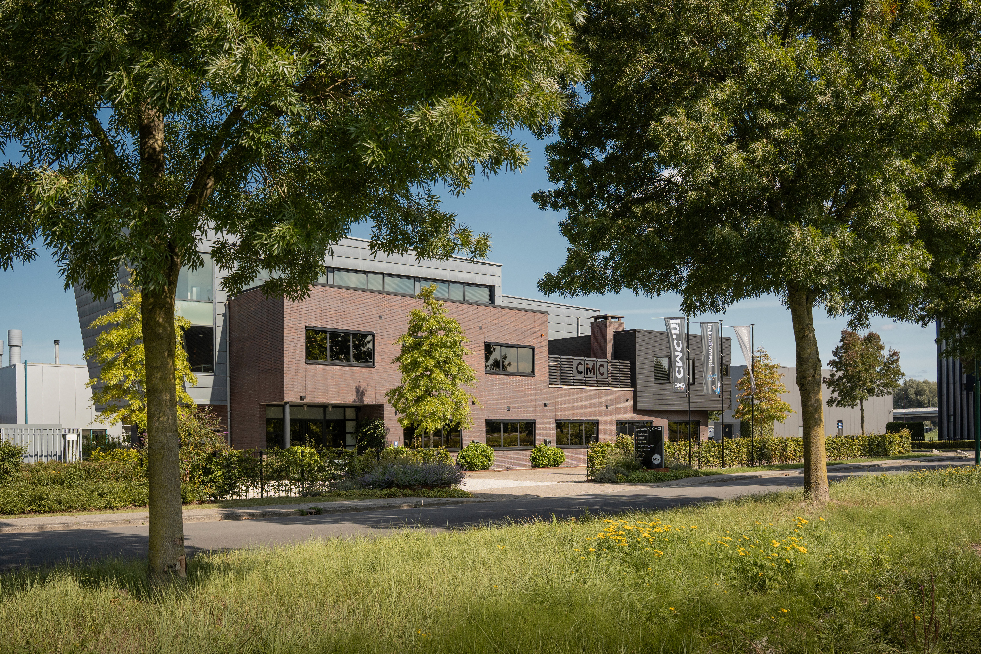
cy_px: 327
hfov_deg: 54.4
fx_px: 954
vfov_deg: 37.9
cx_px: 490
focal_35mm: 35
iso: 320
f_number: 5.6
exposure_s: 1/640
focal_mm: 35
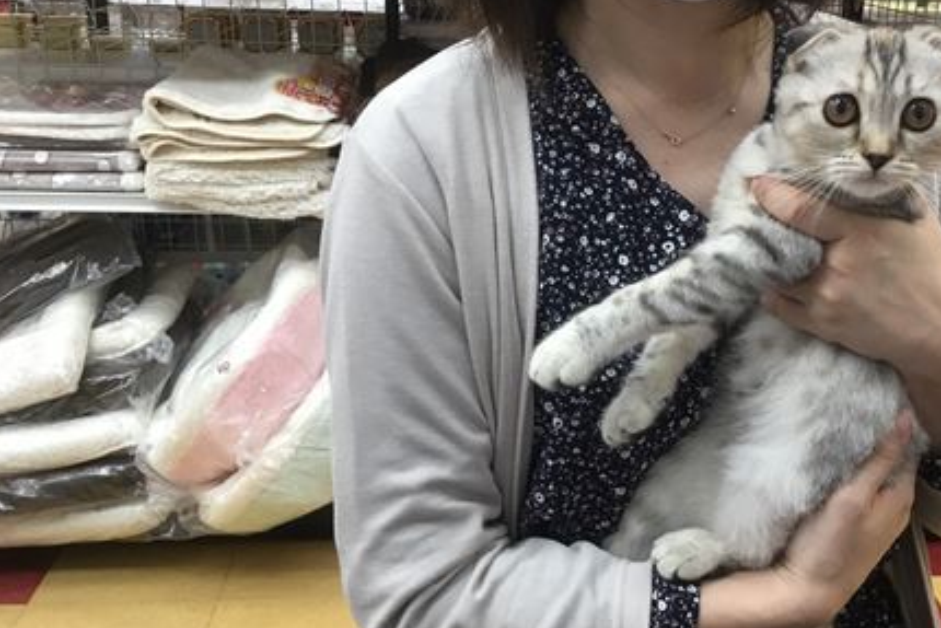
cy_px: 341
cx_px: 604
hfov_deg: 43.2
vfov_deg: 29.9
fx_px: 1177
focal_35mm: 45
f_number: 2.4
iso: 64
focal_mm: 3.3
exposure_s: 1/30
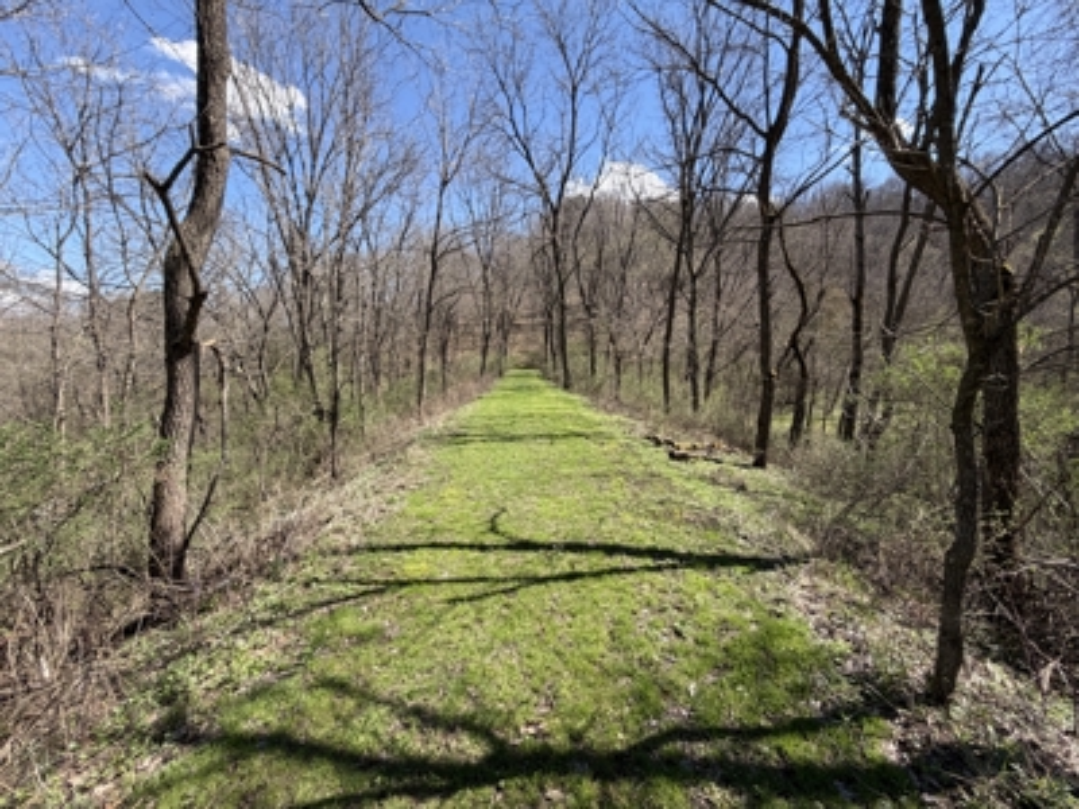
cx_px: 540
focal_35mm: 14
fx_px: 436
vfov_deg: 85.7
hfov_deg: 102.1
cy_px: 404
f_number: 2.2
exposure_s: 1/613
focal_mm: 2.22
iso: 40
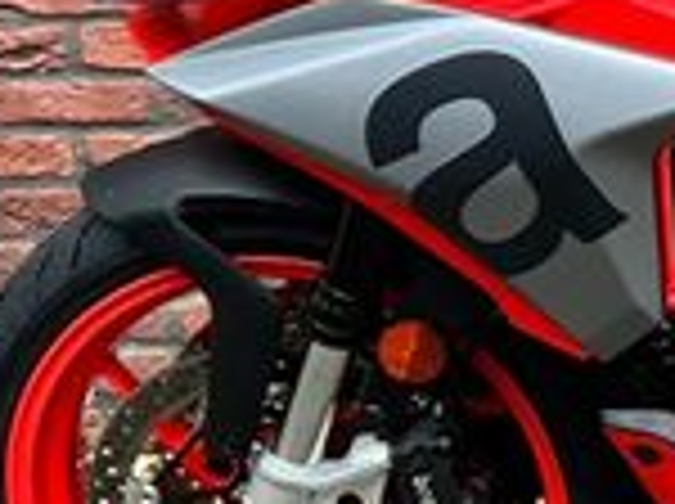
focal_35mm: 111
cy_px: 135
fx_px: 2161
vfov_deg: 13.3
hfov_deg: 15.6
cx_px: 1156
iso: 320
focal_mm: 5.7
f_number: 1.5
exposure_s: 1/60
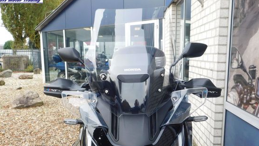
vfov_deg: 30.8
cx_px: 133
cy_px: 106
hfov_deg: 52.8
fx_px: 261
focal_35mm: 38
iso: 125
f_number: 3.2
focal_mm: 5.3
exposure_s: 1/125
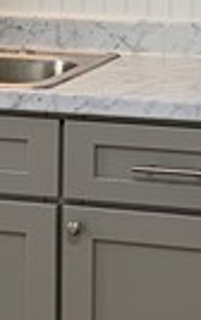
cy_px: 12
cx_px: 19
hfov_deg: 6.2
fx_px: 1845
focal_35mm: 211
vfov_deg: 9.9
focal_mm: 4.25
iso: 64
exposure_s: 1/60
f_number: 1.8
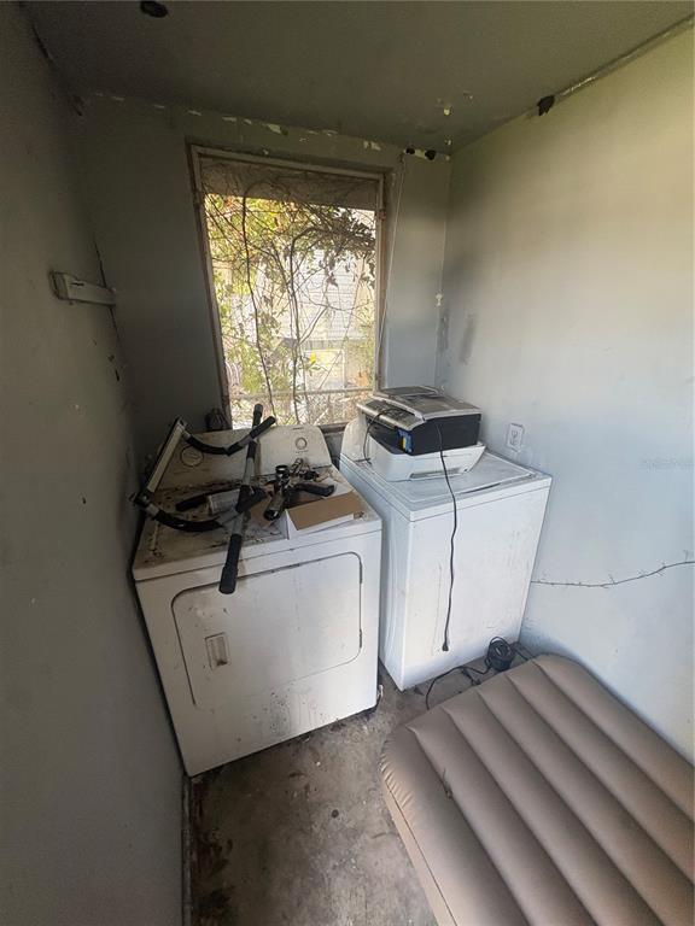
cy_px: 463
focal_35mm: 14
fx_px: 375
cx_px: 348
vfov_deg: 102.1
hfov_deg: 85.7
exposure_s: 1/80
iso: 250
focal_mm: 2.22
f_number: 2.2
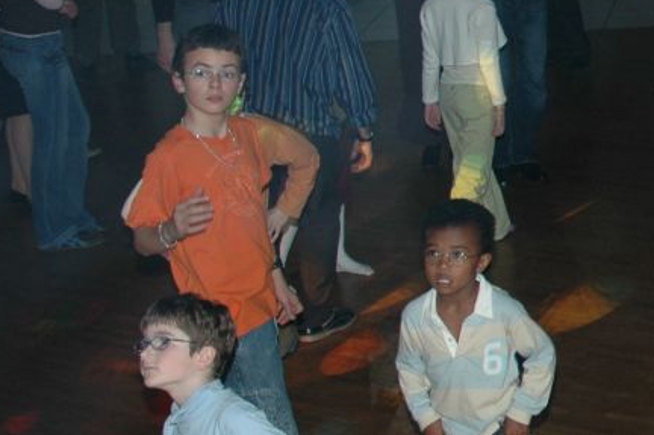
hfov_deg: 18.4
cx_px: 1073
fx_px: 1706
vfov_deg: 14.5
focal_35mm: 94
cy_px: 112
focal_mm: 18
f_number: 4
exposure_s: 1/60
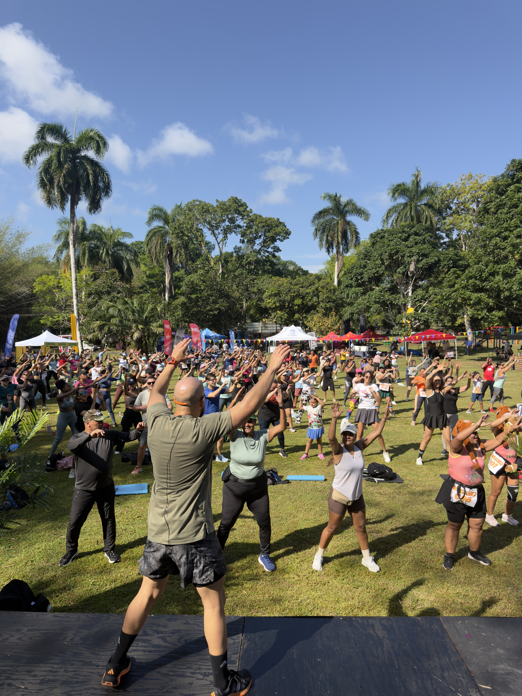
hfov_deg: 56.8
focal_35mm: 24
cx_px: 261
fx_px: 483
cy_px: 348
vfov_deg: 71.6
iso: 64
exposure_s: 1/2915
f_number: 1.78
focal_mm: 6.76
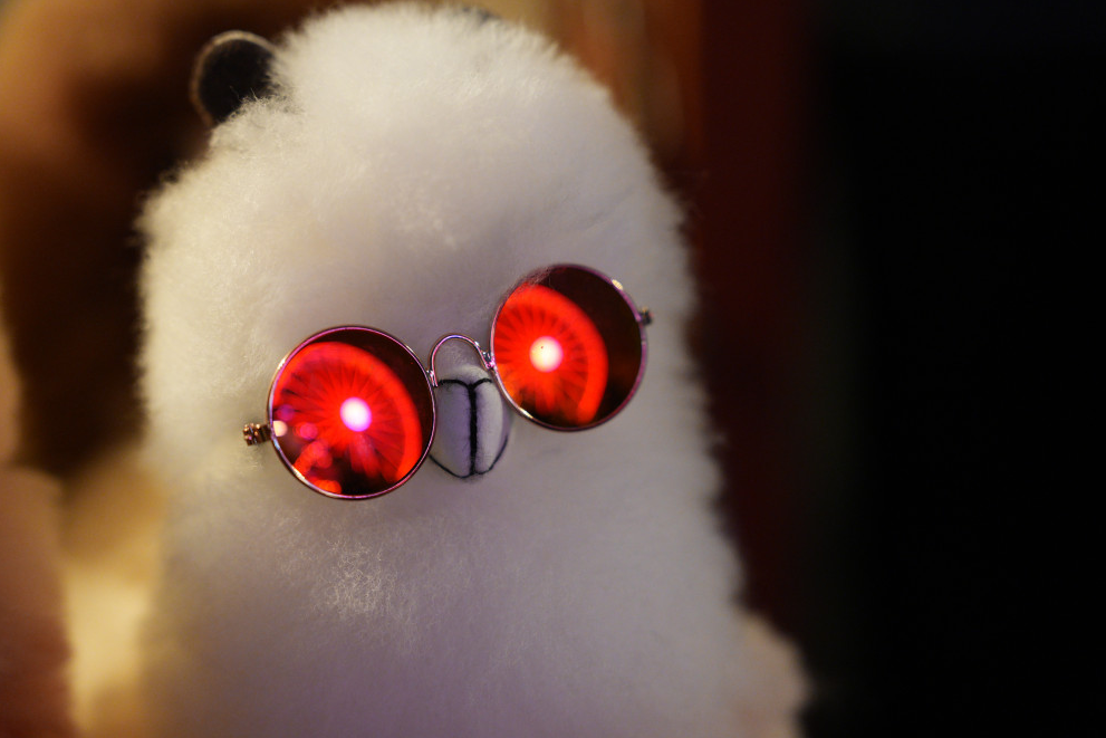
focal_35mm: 75
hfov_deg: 27.0
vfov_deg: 18.2
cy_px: 384
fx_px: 2304
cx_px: 564
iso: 3200
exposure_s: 1/125
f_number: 2.2
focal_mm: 70
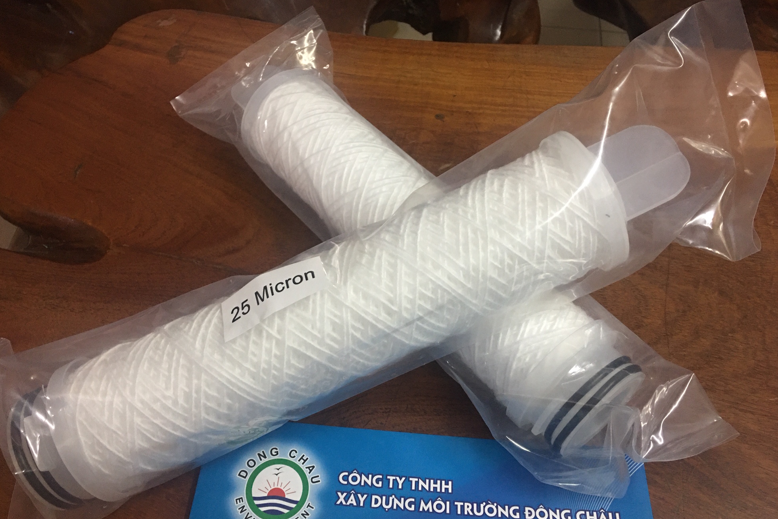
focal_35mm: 31
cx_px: 390
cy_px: 272
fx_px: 670
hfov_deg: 60.3
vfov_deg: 42.3
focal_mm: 4.15
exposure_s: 1/17
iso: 125
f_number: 2.2
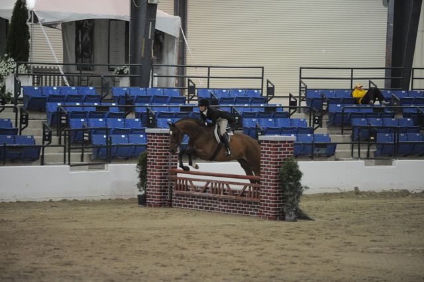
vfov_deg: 6.9
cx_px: 212
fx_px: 2354
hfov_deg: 10.3
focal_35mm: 200
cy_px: 141
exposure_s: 1/400
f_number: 2.8
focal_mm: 200
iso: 6400
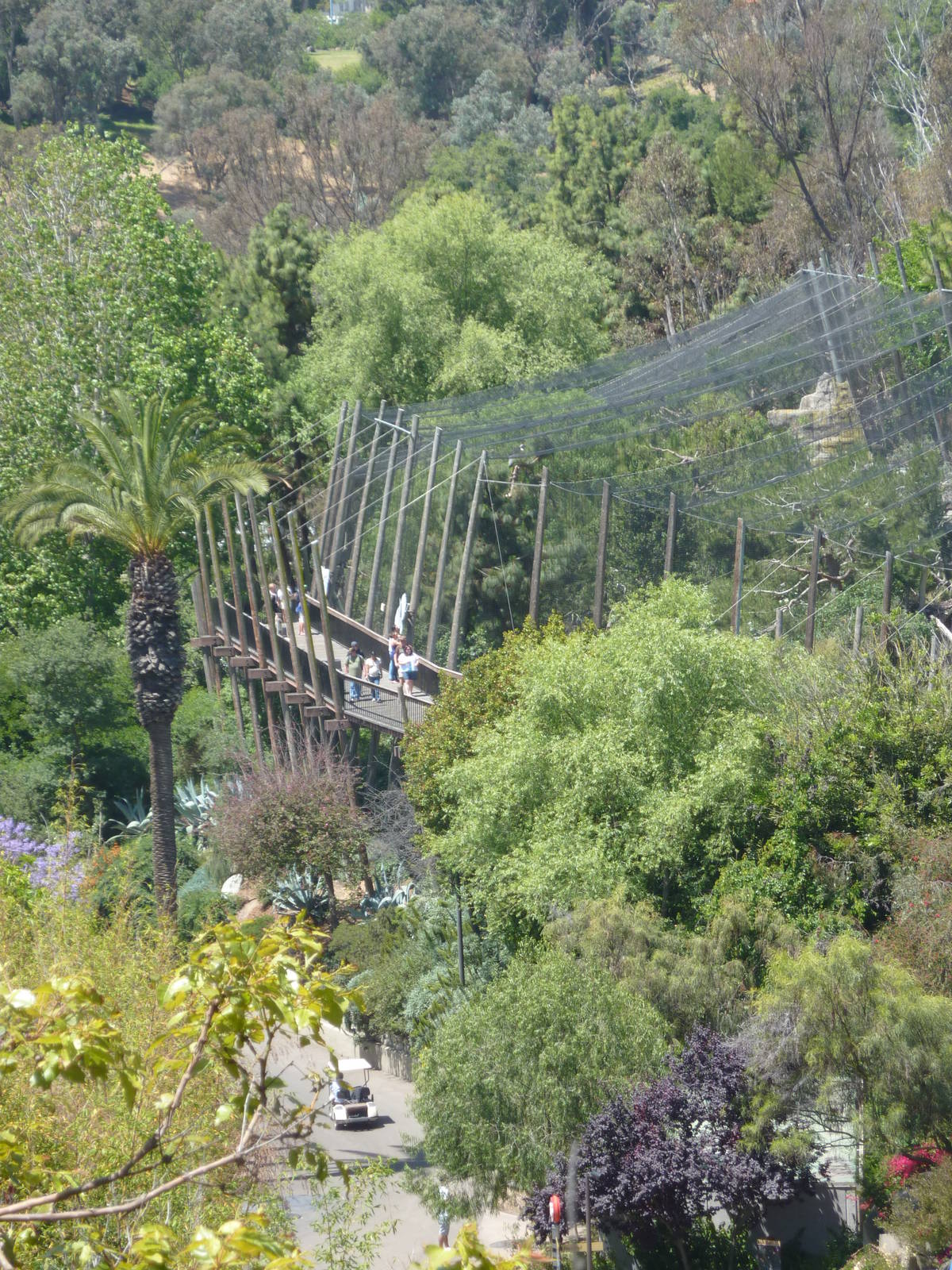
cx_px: 476
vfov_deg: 12.5
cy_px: 635
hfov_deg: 9.4
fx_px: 5794
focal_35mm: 158
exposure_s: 1/200
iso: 80
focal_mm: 25.9
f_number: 4.5
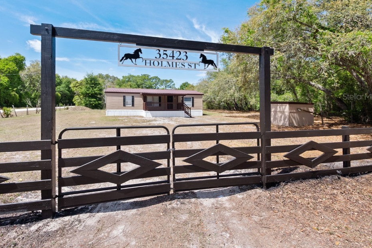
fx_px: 165
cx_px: 176
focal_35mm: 16
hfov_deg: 96.7
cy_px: 96
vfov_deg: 72.7
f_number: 8
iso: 200
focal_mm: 7
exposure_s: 1/500
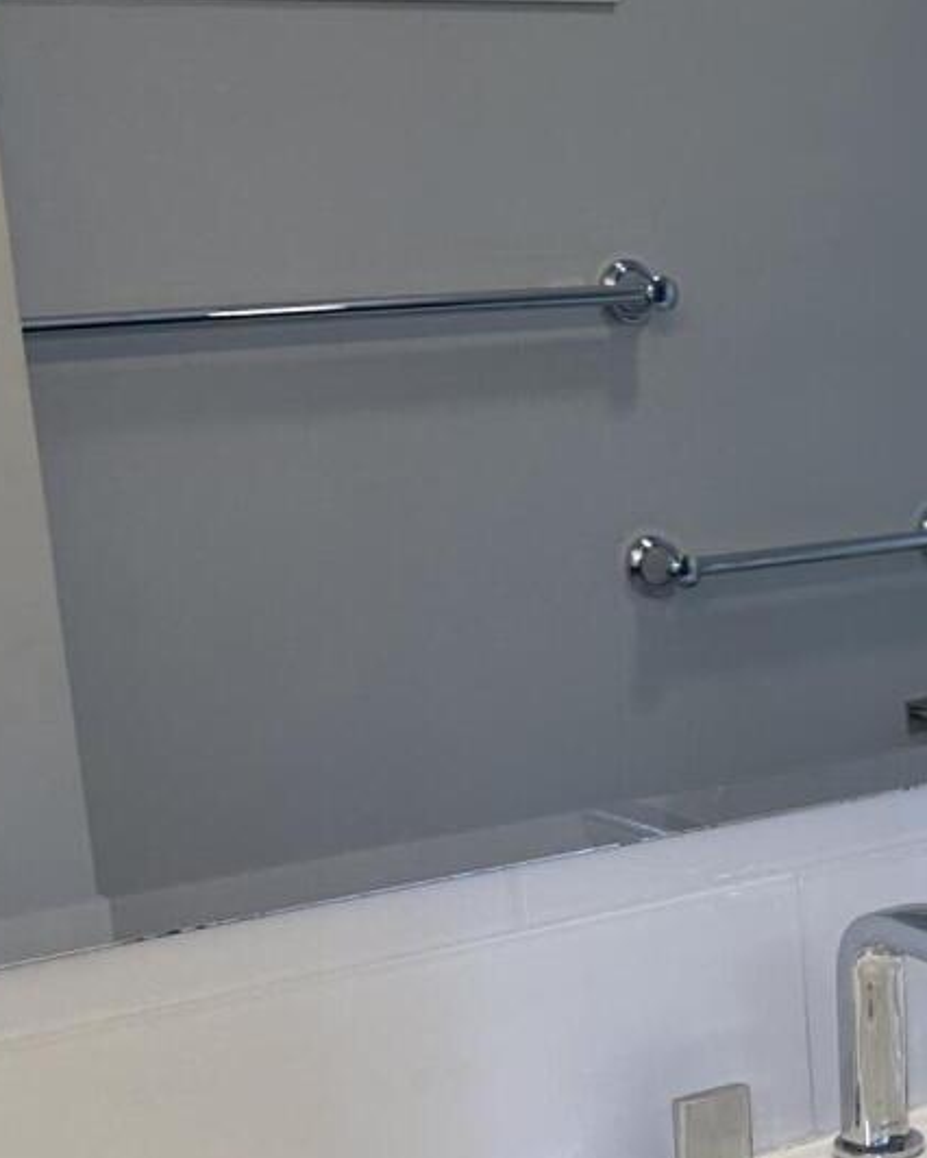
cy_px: 912
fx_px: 3016
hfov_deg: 15.6
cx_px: 1532
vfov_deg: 21.5
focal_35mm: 88
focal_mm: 6.86
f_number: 1.78
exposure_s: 1/149
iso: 64
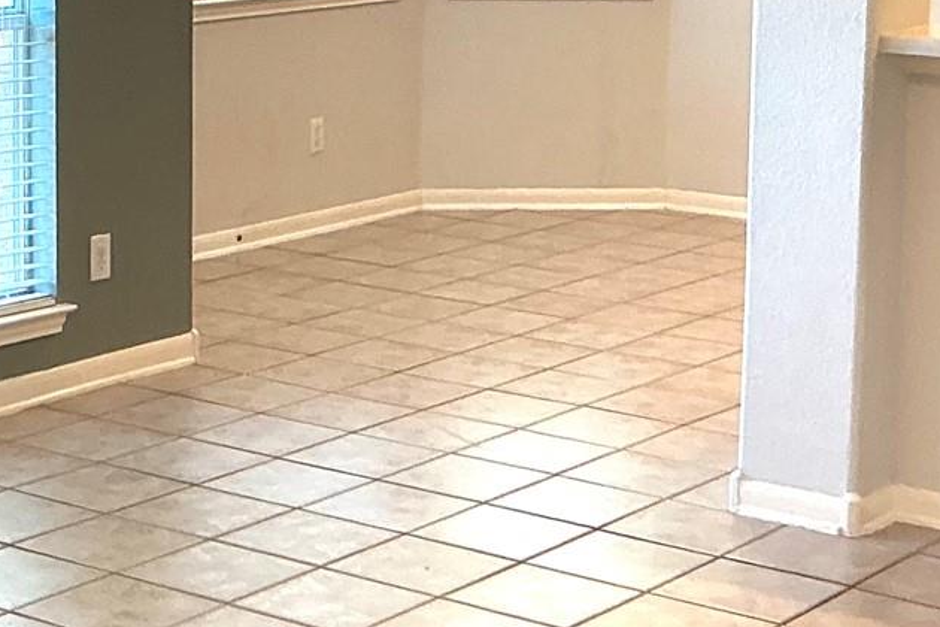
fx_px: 2559
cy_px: 78
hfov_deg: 20.7
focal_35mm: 98
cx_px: 303
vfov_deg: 13.8
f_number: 1.8
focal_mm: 3
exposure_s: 1/60
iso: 50
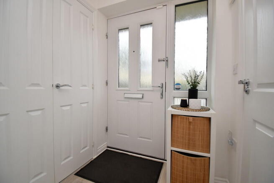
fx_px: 114
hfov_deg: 100.4
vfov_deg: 77.4
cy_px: 92
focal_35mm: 15
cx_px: 137
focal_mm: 10
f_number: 5
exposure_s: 1/200
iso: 360
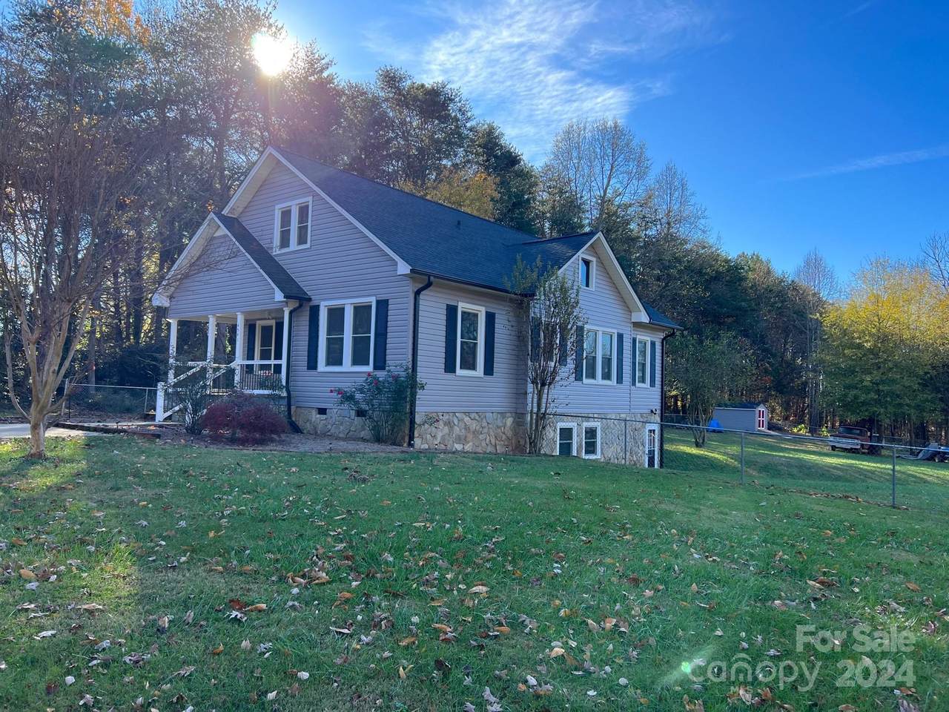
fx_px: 713
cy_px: 356
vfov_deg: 53.1
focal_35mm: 26
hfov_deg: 67.3
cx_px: 474
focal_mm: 5.7
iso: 50
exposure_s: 1/820
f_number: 1.5
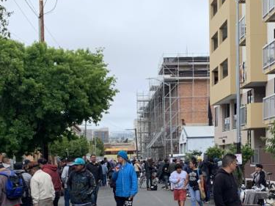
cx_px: 151
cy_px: 226
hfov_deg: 27.4
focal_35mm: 71
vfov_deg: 19.8
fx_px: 564
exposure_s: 1/808
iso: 25
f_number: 1.8
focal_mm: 4.25
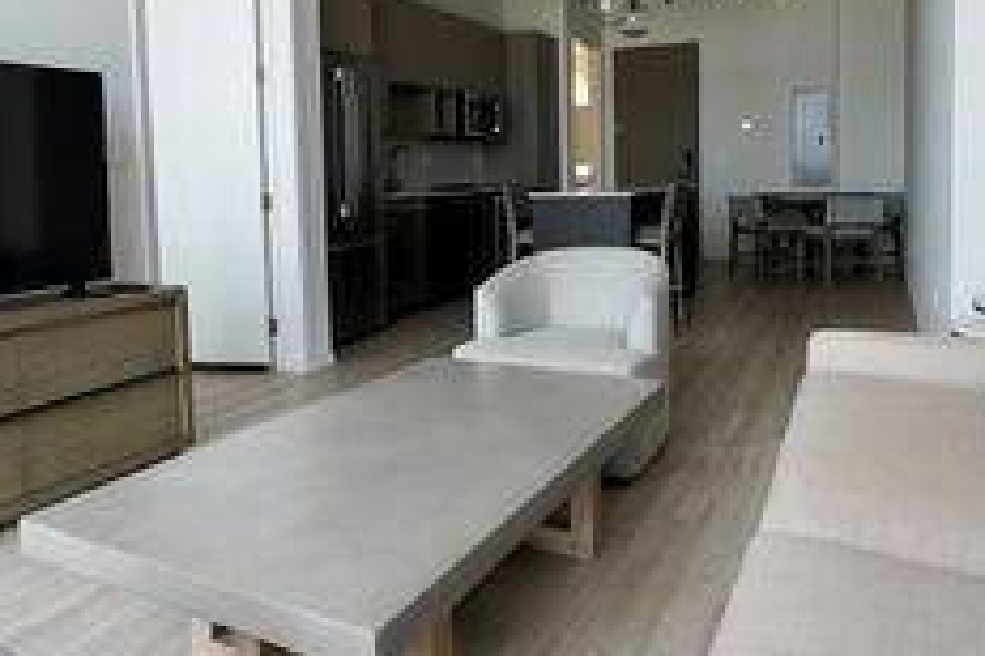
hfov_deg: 69.4
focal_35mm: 26
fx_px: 711
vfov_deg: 48.5
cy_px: 207
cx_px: 507
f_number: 4
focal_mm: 12
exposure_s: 1/160
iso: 400
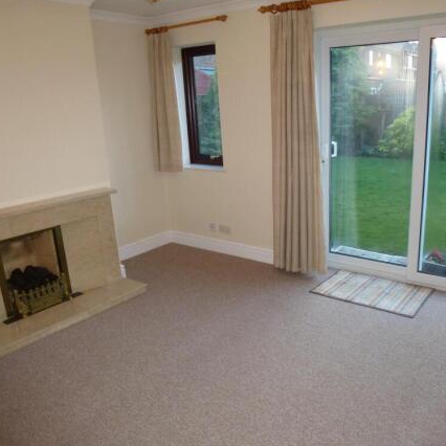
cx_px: 282
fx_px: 423
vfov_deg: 55.6
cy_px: 224
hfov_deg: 54.9
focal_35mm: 29
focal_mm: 4.3
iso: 320
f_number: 3.3
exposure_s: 1/60
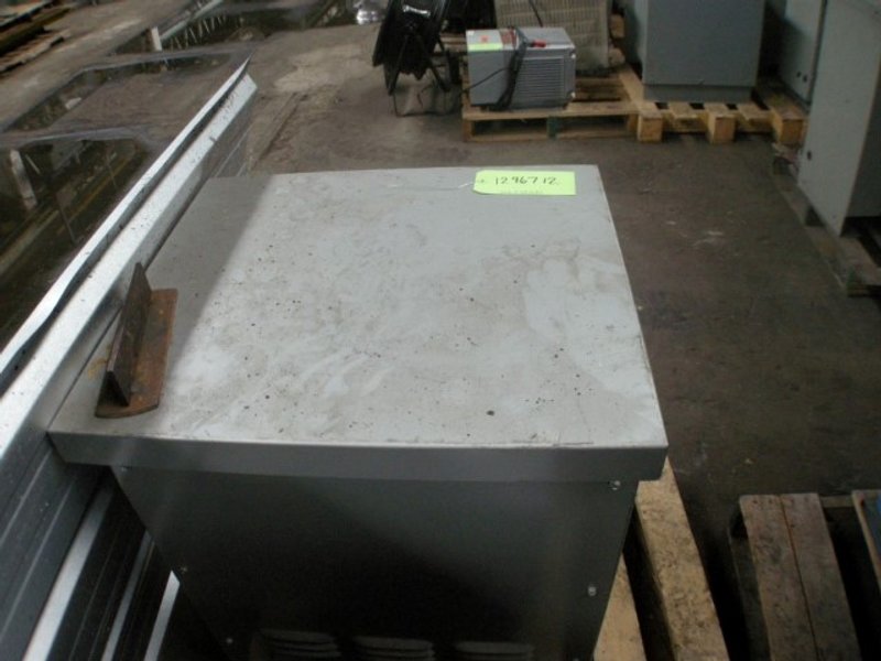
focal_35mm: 35
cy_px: 330
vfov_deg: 40.7
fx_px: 891
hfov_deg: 52.6
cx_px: 440
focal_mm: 7.5
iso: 400
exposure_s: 1/23.6
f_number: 2.7
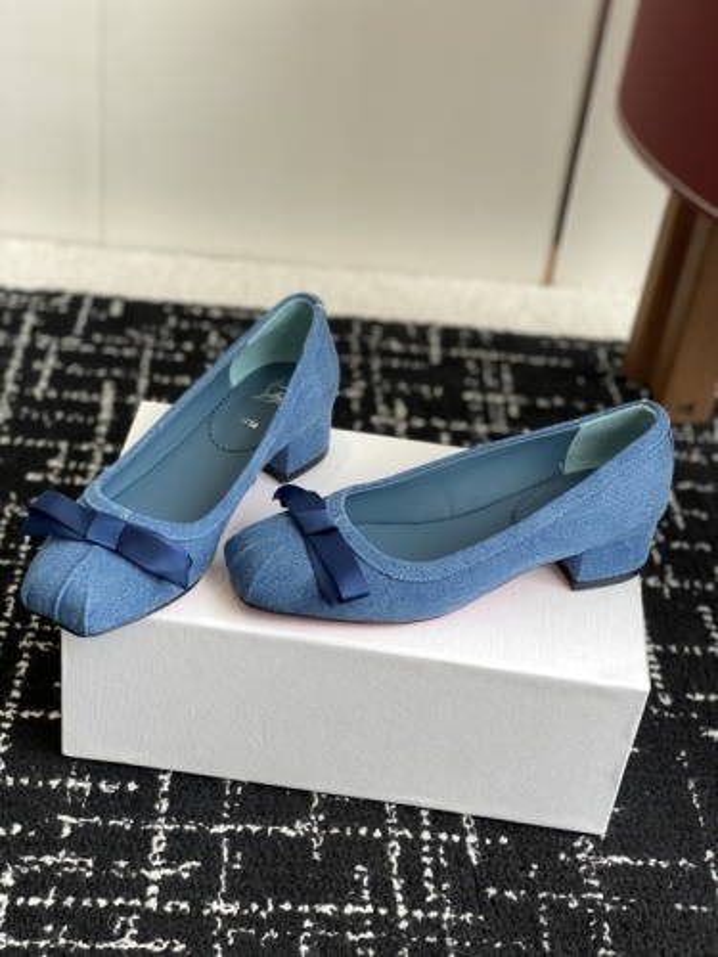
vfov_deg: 36.8
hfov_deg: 28.0
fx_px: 1438
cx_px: 359
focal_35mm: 52
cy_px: 478
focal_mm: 6
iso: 20
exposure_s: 1/122
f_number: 2
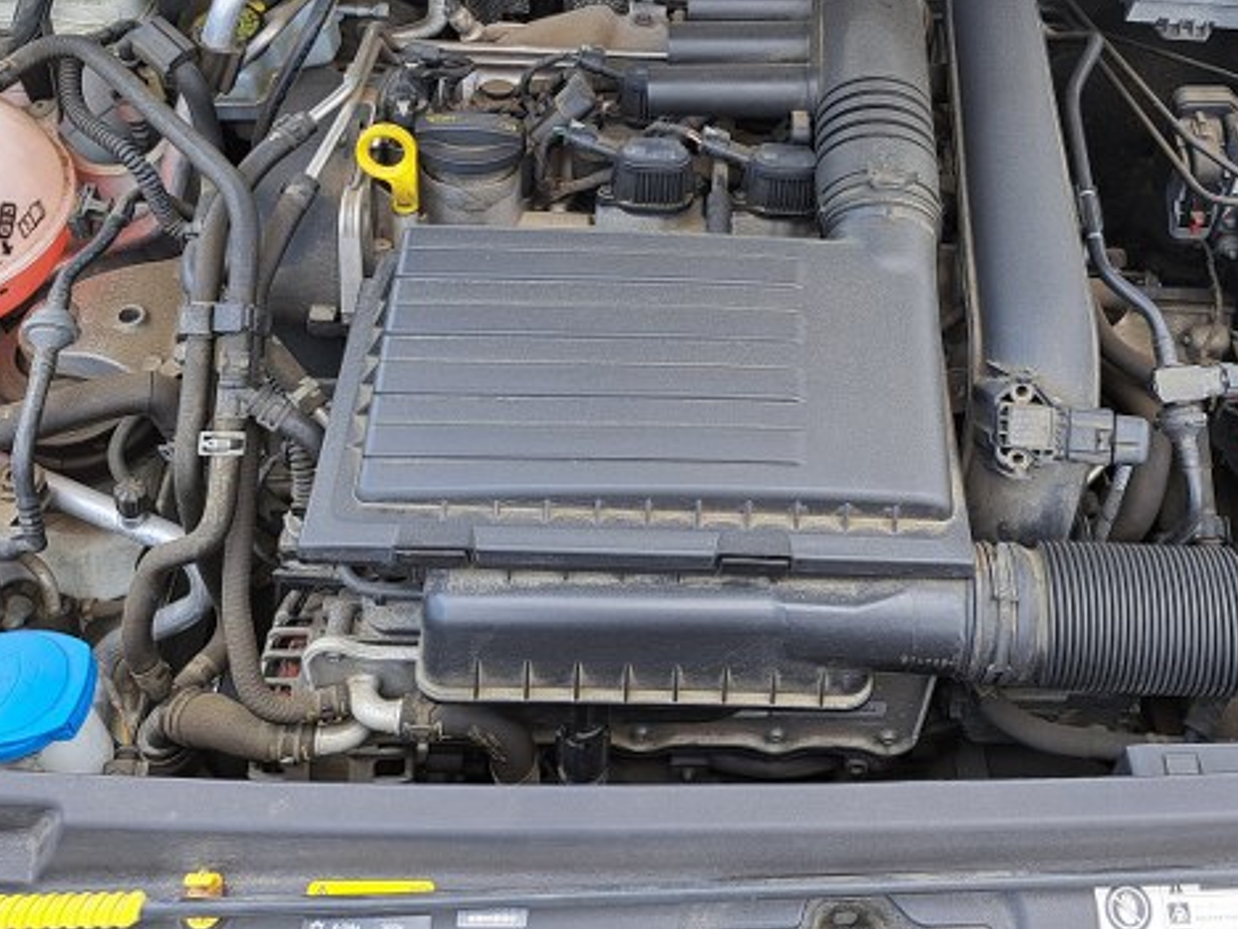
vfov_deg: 34.1
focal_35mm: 41
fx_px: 1466
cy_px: 185
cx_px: 764
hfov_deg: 45.4
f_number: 1.8
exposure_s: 1/254
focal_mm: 5.23
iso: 50
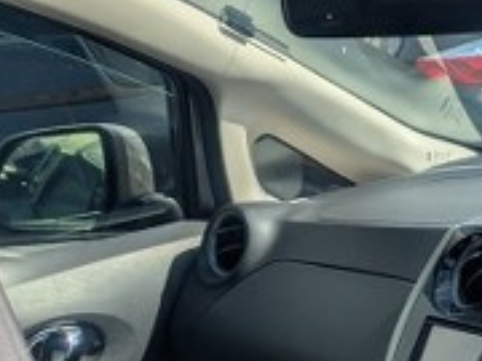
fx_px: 1546
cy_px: 179
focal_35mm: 111
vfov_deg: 13.3
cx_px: 714
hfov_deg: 16.3
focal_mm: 5.43
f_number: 1.89
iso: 50
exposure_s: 1/2959
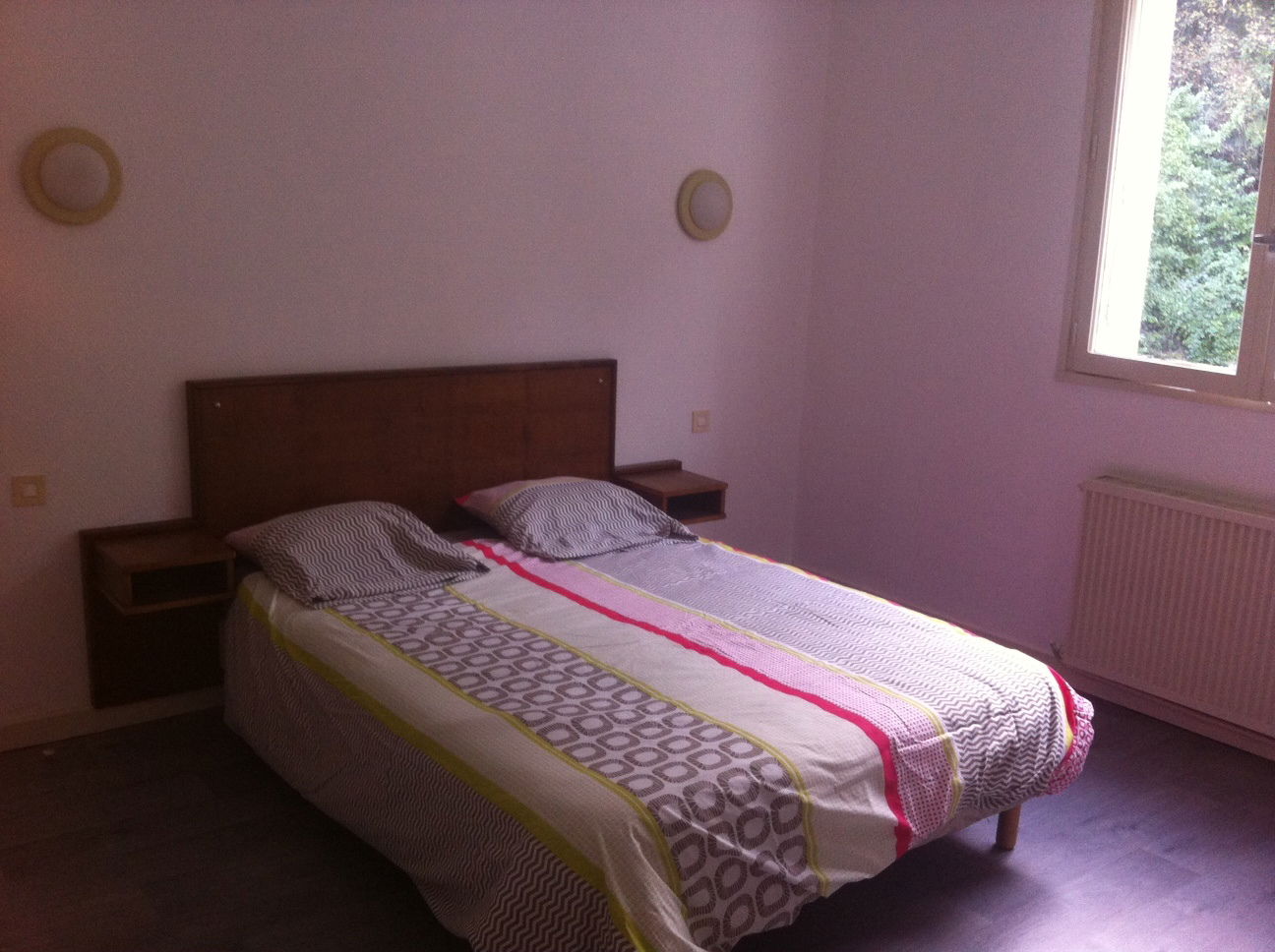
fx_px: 1287
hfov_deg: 52.7
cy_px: 476
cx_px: 638
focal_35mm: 35
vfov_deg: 40.6
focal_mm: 3.85
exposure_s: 1/17
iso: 160
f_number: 2.8
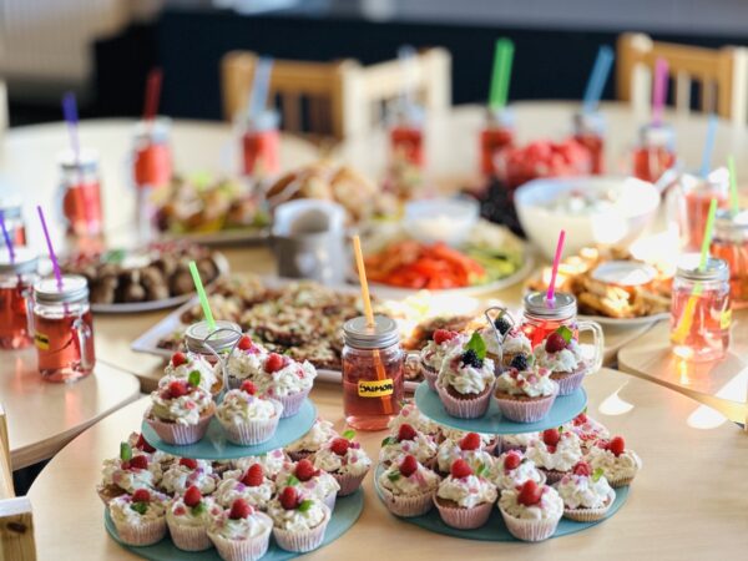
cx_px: 374
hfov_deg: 25.3
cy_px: 280
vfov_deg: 19.1
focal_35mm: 77
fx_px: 1664
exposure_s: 1/50
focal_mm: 9
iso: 160
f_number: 2.8
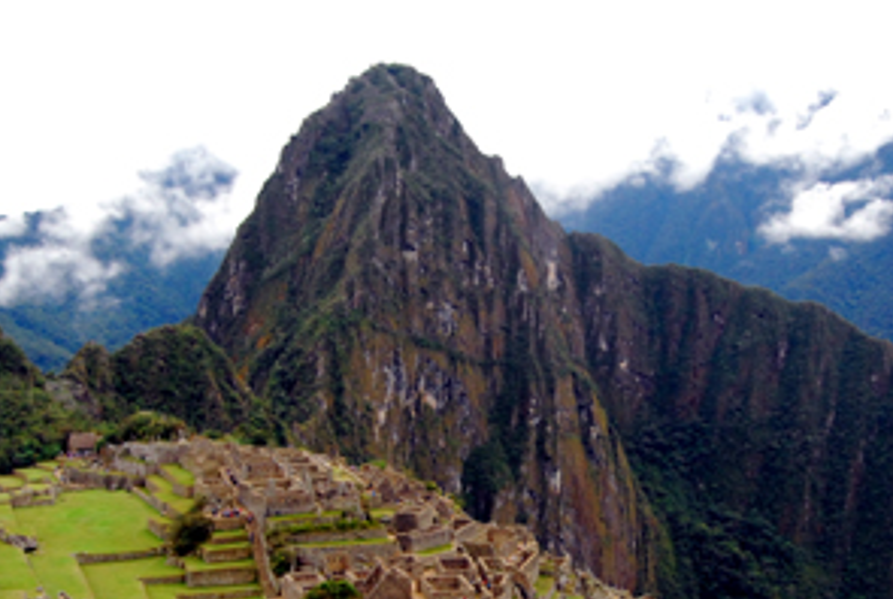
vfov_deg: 29.1
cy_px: 422
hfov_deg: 42.3
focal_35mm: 46
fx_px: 1143
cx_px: 562
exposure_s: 1/250
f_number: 10
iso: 800
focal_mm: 18
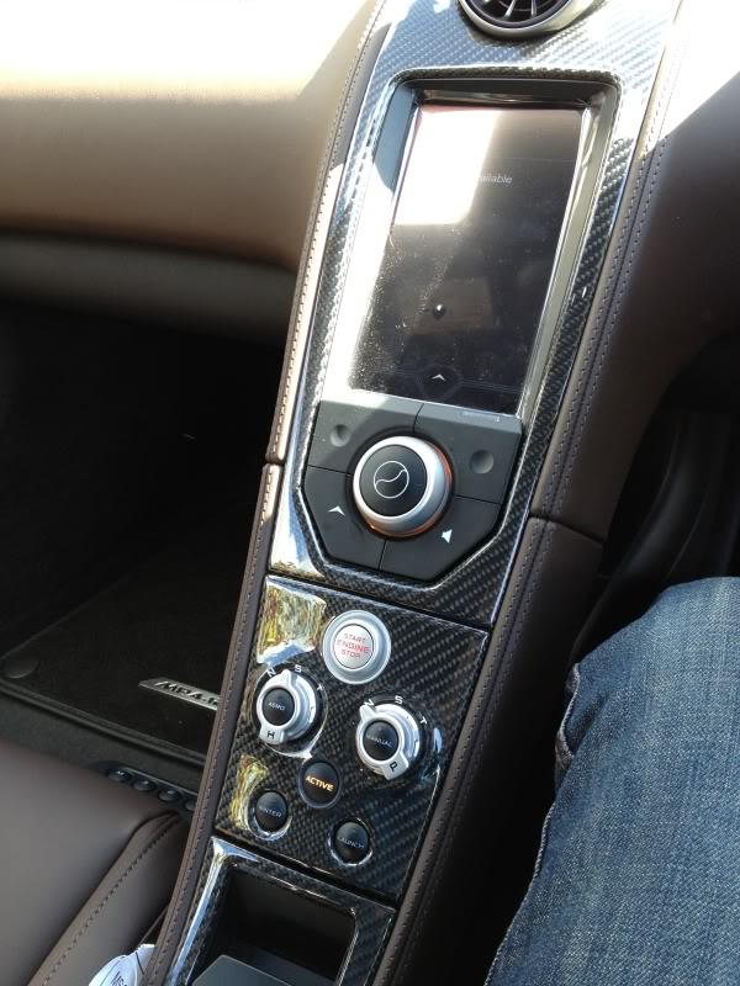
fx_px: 998
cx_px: 370
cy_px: 493
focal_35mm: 35
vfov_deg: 52.6
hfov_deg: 40.7
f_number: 2.4
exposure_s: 1/40
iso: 64
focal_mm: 4.3
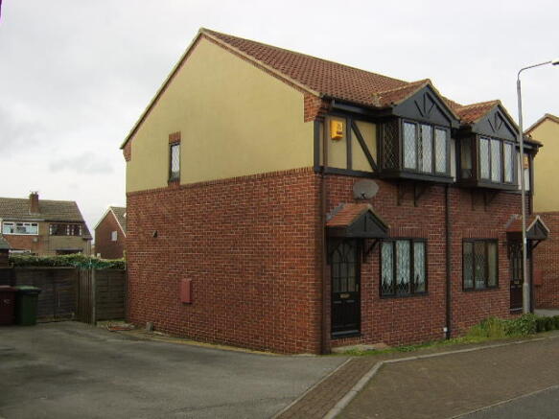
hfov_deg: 58.4
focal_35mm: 31
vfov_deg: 45.4
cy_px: 210
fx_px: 501
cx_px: 280
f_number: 5.6
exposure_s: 1/136
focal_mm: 8.13
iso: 71
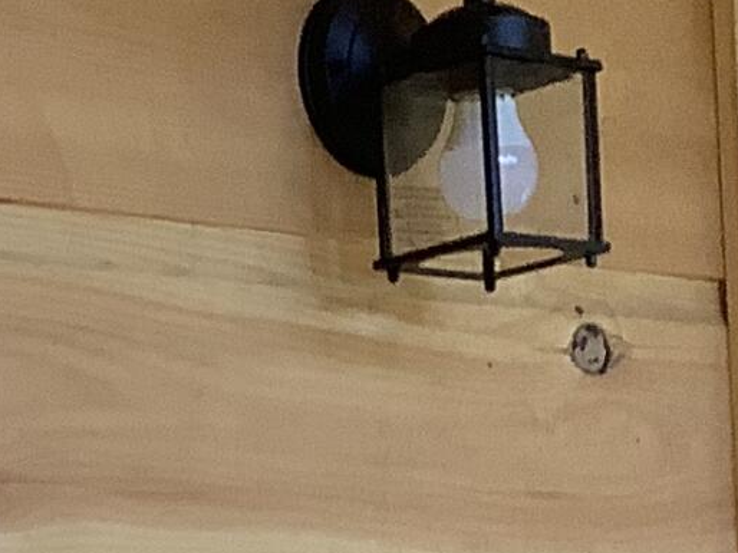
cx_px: 263
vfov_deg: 7.7
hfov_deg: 10.9
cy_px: 1260
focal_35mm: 181
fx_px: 3857
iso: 80
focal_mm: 3.3
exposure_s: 1/60
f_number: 2.4
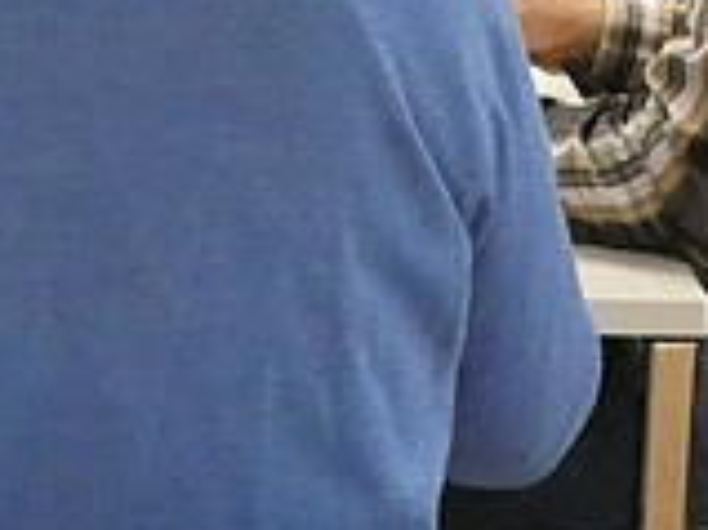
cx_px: 165
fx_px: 3188
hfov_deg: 12.6
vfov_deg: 9.3
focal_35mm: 156
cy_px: -218
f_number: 3.3
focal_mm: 5.5
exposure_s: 1/80
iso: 1000
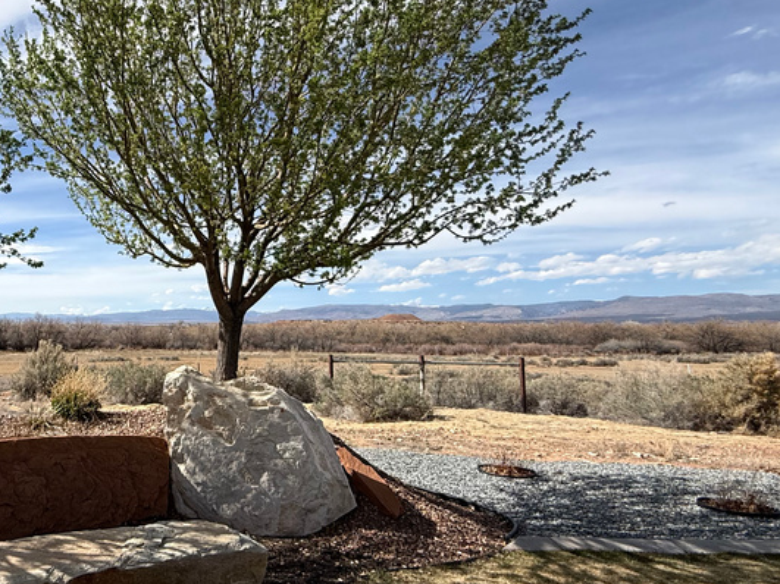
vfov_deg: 51.3
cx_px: 113
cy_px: 273
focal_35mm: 27
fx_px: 608
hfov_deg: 58.2
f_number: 2.2
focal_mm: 2.22
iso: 50
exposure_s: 1/2410
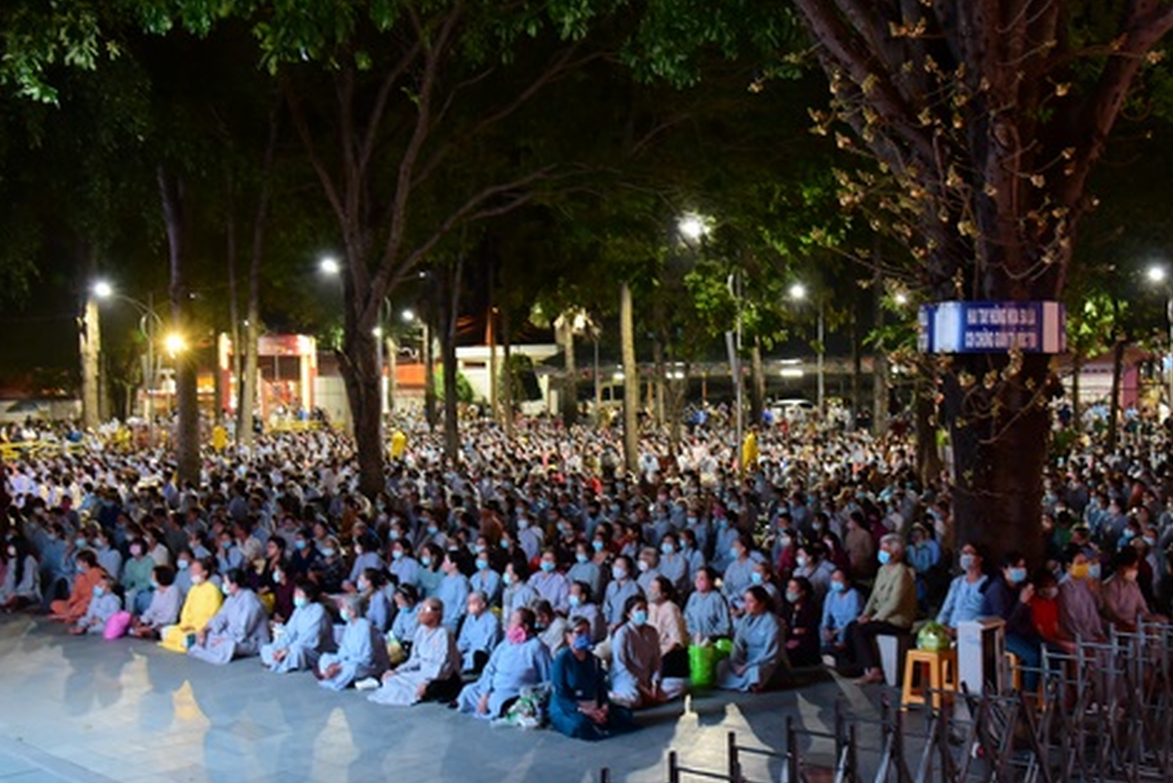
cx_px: 685
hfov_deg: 45.2
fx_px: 1401
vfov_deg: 31.2
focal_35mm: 43
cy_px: 385
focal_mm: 31
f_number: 4
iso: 2000
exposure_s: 1/20
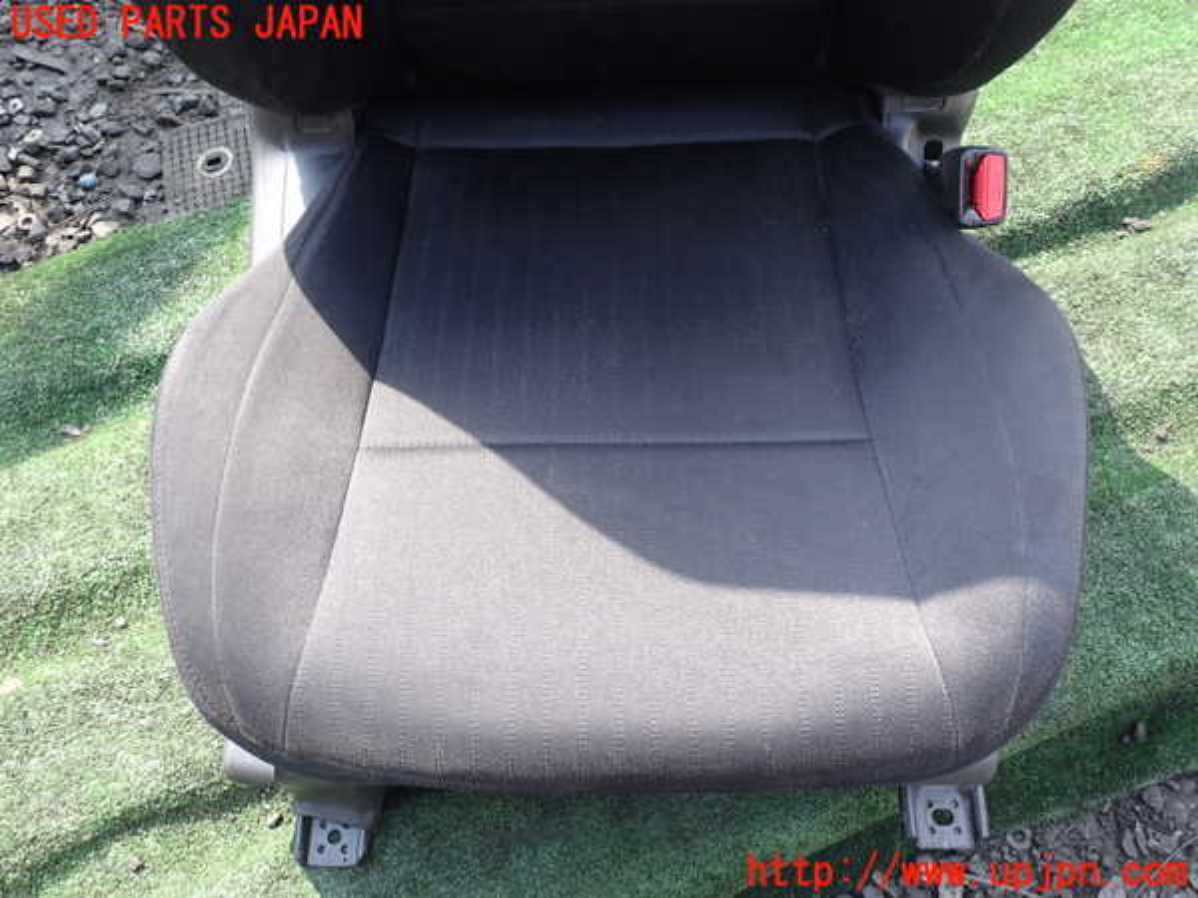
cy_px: 449
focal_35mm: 30
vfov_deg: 46.8
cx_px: 599
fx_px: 1038
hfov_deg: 60.0
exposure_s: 1/100
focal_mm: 5.4
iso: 100
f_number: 3.2
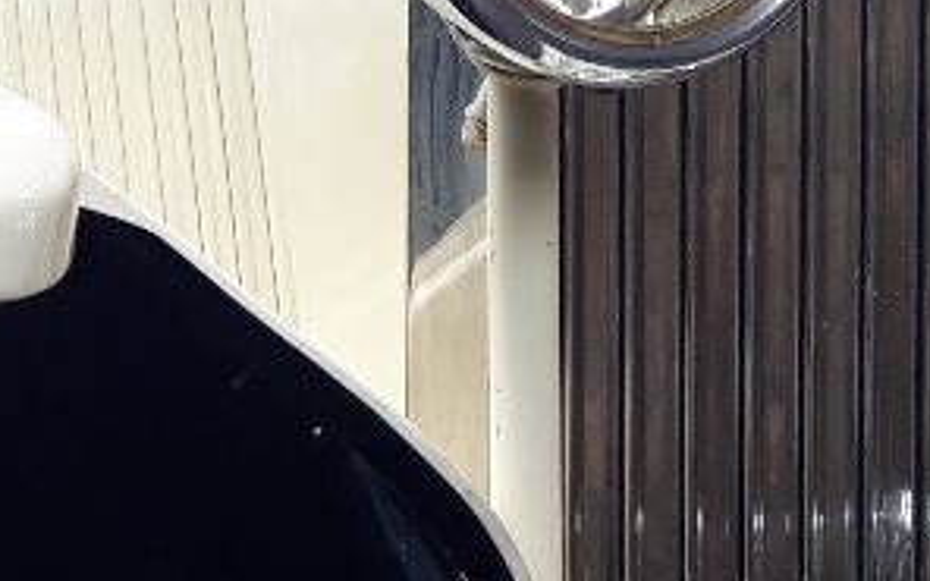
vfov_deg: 11.3
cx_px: -710
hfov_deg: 15.6
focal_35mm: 116
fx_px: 2940
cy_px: 446
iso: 40
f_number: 1.9
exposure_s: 1/226
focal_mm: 3.6
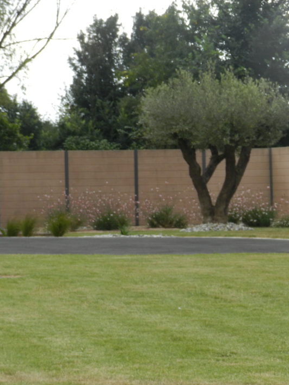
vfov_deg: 10.5
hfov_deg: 7.9
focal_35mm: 188
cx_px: 243
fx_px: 2093
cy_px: 201
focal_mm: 23.1
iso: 160
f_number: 5
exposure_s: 1/160
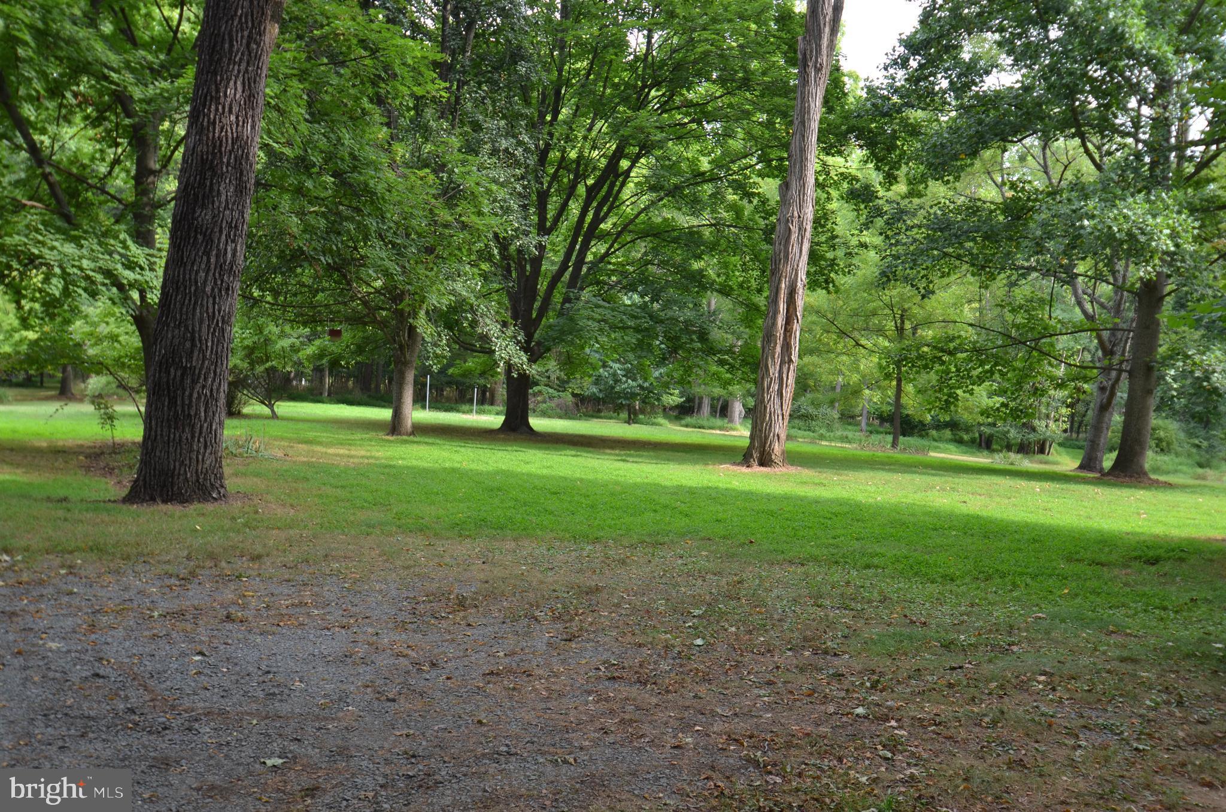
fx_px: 1223
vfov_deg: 36.7
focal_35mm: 36
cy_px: 406
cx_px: 613
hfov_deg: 53.2
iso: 320
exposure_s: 1/125
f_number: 5.6
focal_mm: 24
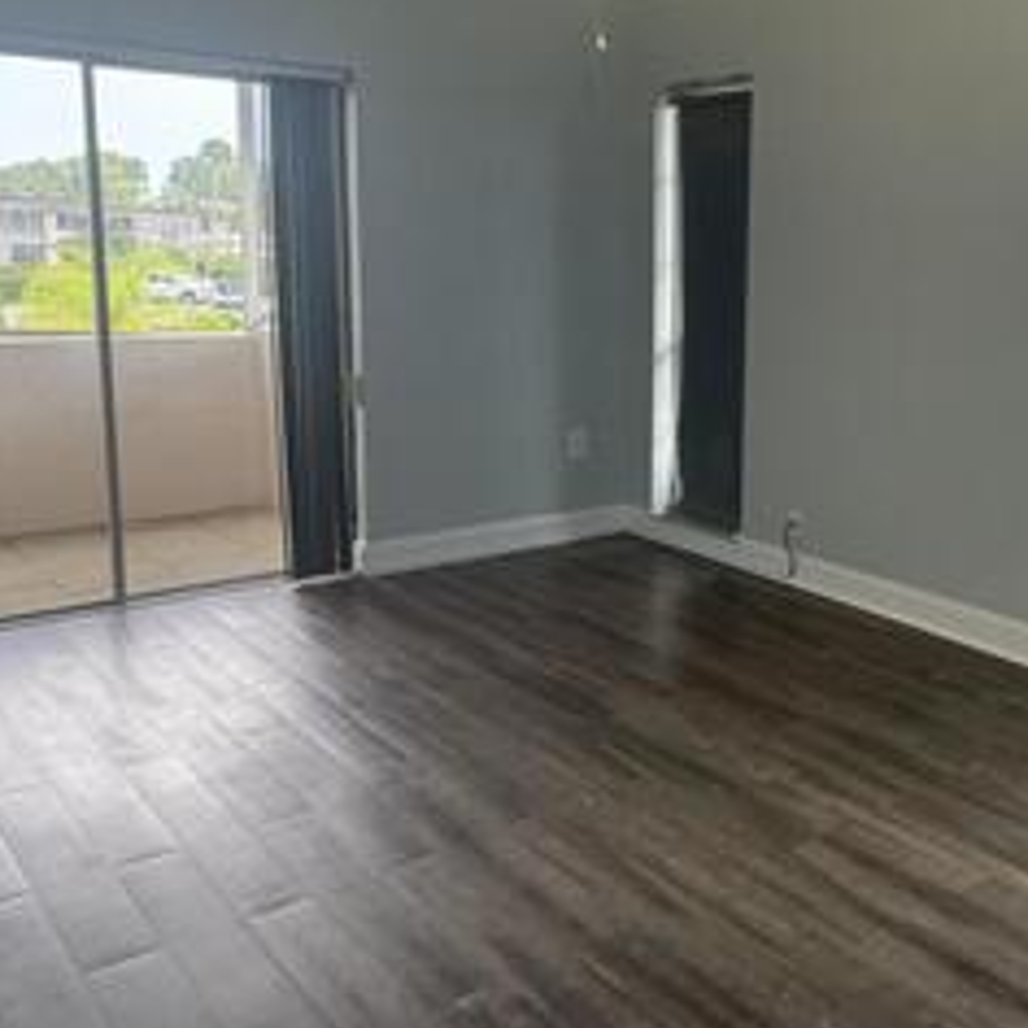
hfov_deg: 44.3
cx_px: 788
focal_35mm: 36
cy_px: 427
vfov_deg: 45.9
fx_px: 1210
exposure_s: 1/120
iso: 100
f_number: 1.78
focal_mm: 6.76
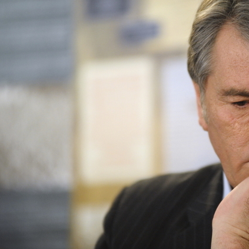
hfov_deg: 6.8
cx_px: 176
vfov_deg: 6.8
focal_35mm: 257
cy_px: 124
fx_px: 2092
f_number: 2.8
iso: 2500
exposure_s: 1/100
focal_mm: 200
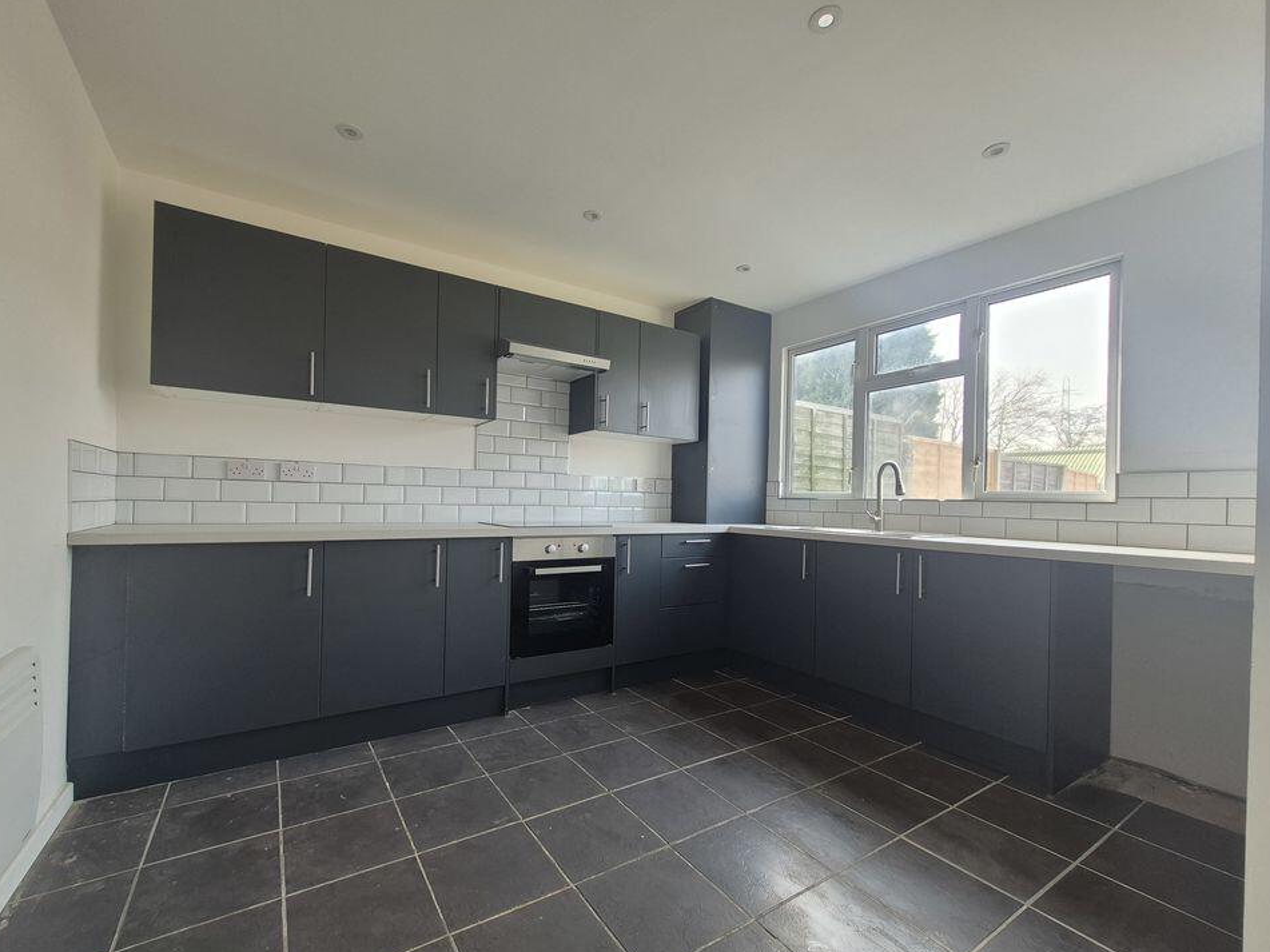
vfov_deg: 85.6
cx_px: 606
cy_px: 498
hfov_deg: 102.0
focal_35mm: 14
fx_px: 514
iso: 50
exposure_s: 1/50
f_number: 2.2
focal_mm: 1.74
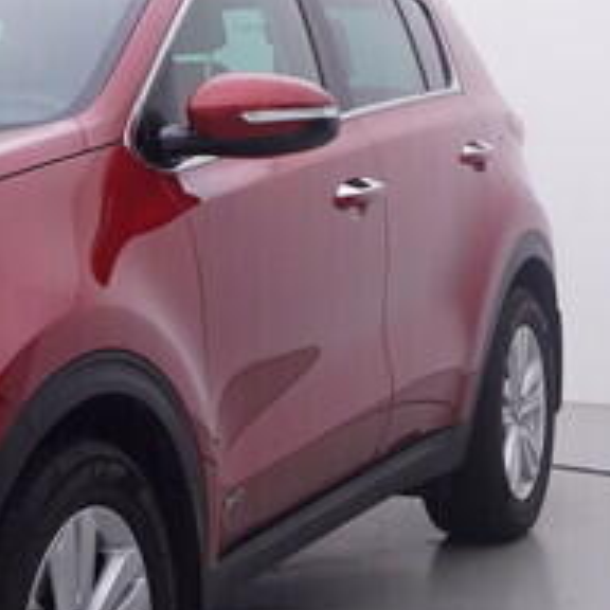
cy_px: 343
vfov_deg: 17.0
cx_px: -6
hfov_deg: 16.6
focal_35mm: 102
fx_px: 2039
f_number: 5
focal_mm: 15
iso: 200
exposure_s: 1/80
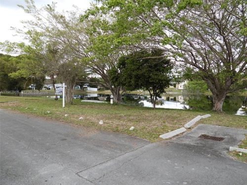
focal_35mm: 24
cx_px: 124
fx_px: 171
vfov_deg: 56.8
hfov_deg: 71.6
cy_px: 92
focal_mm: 4.3
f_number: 2.8
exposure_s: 1/500
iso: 100
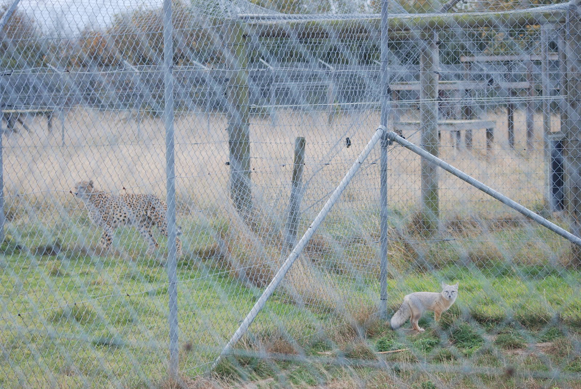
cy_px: 194
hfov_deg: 19.4
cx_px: 290
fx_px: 1697
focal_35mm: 105
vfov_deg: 13.1
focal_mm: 70
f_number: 5.6
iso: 200
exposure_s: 1/500
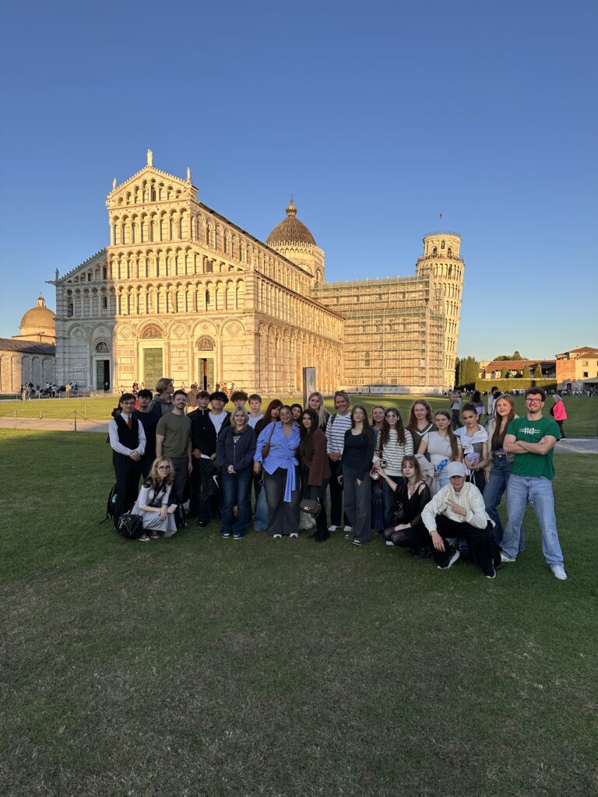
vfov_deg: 71.6
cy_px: 398
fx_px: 553
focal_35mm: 24
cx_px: 299
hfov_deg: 56.8
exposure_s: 1/1692
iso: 80
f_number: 1.78
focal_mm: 6.86
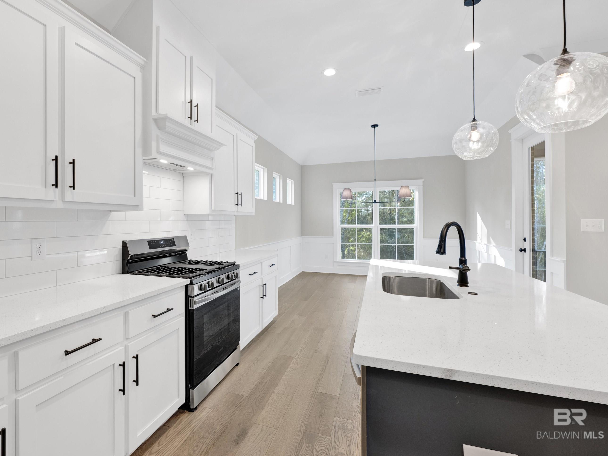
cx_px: 268
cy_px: 217
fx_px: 281
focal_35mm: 16
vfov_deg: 78.1
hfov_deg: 94.1
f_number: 11
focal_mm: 14
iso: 400
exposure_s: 1/5
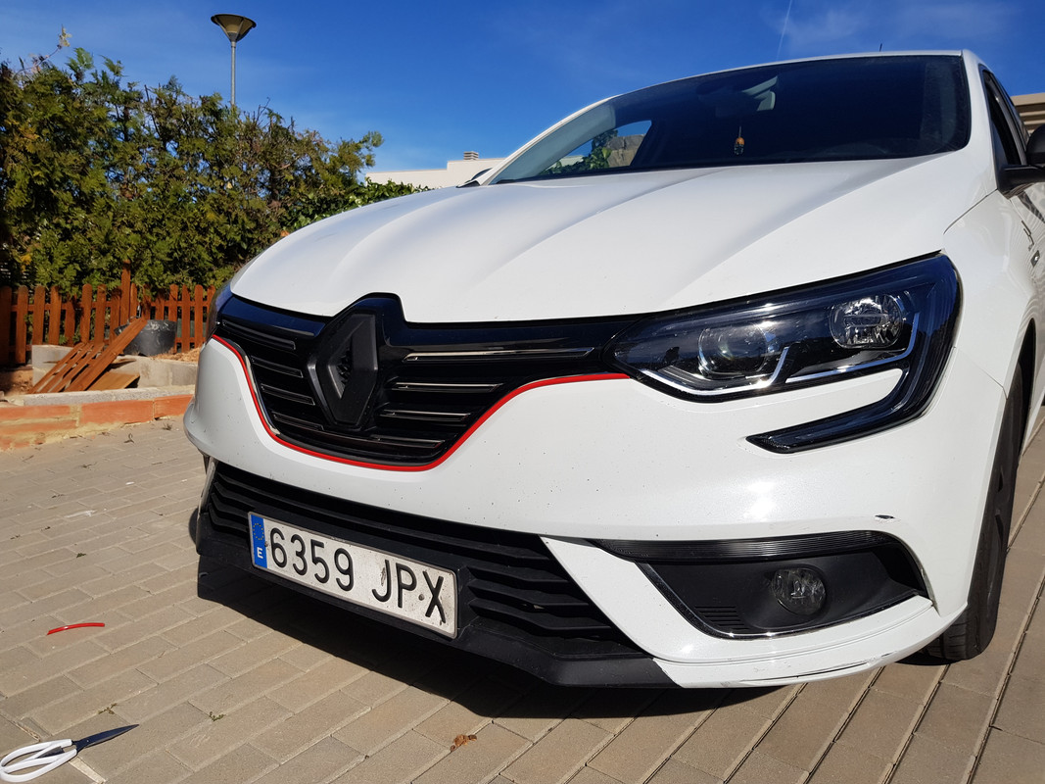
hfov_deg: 67.3
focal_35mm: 26
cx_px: 522
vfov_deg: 53.1
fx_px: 785
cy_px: 392
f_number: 1.7
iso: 40
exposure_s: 1/4056
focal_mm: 4.3
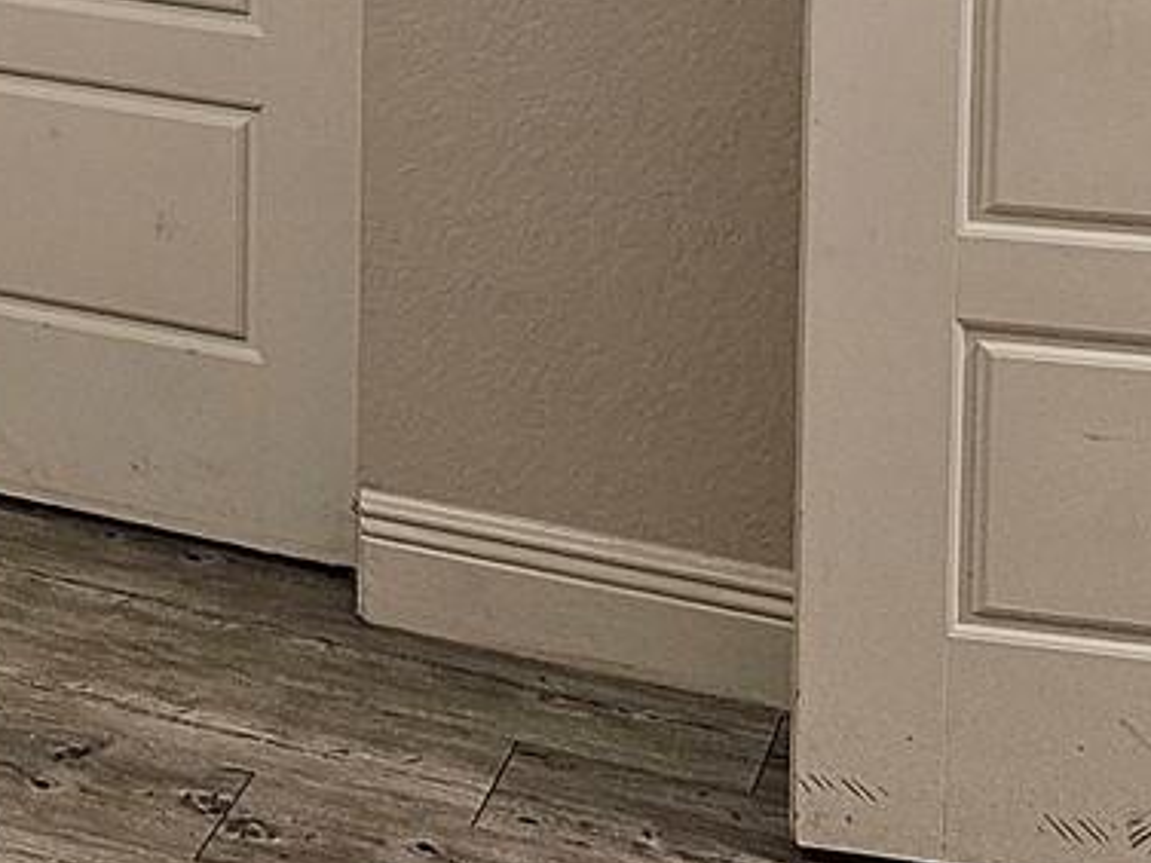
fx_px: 3259
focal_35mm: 98
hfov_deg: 17.9
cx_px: -582
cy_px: -539
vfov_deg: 13.9
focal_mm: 6.3
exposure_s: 1/120
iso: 500
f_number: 1.7
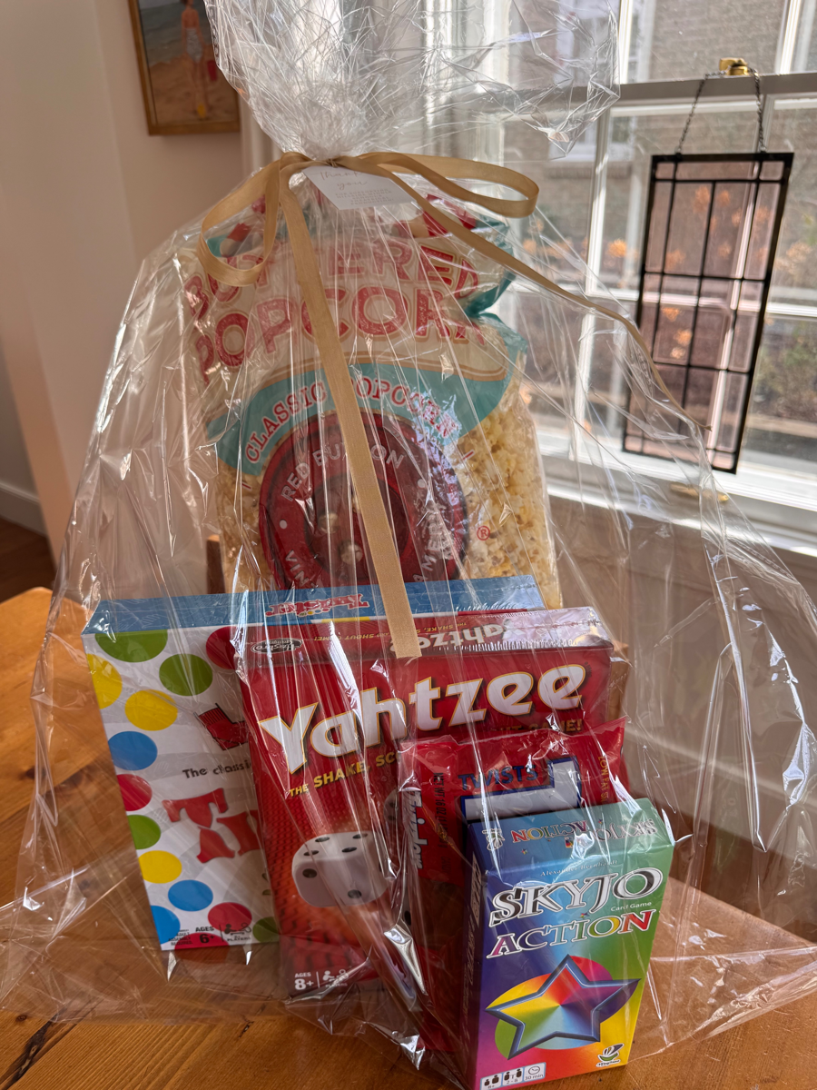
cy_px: 545
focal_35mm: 24
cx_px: 408
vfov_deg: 71.6
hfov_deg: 56.8
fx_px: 755
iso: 64
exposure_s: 1/159
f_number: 1.78
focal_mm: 6.76
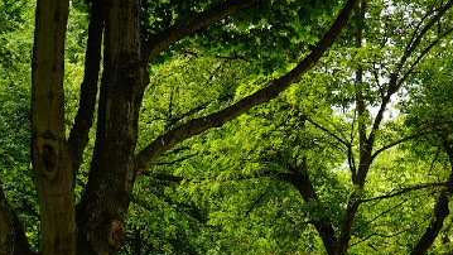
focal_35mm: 119
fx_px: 1430
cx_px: 502
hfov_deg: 17.4
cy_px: 473
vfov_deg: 9.6
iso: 100
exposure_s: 1/100
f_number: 5
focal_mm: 23
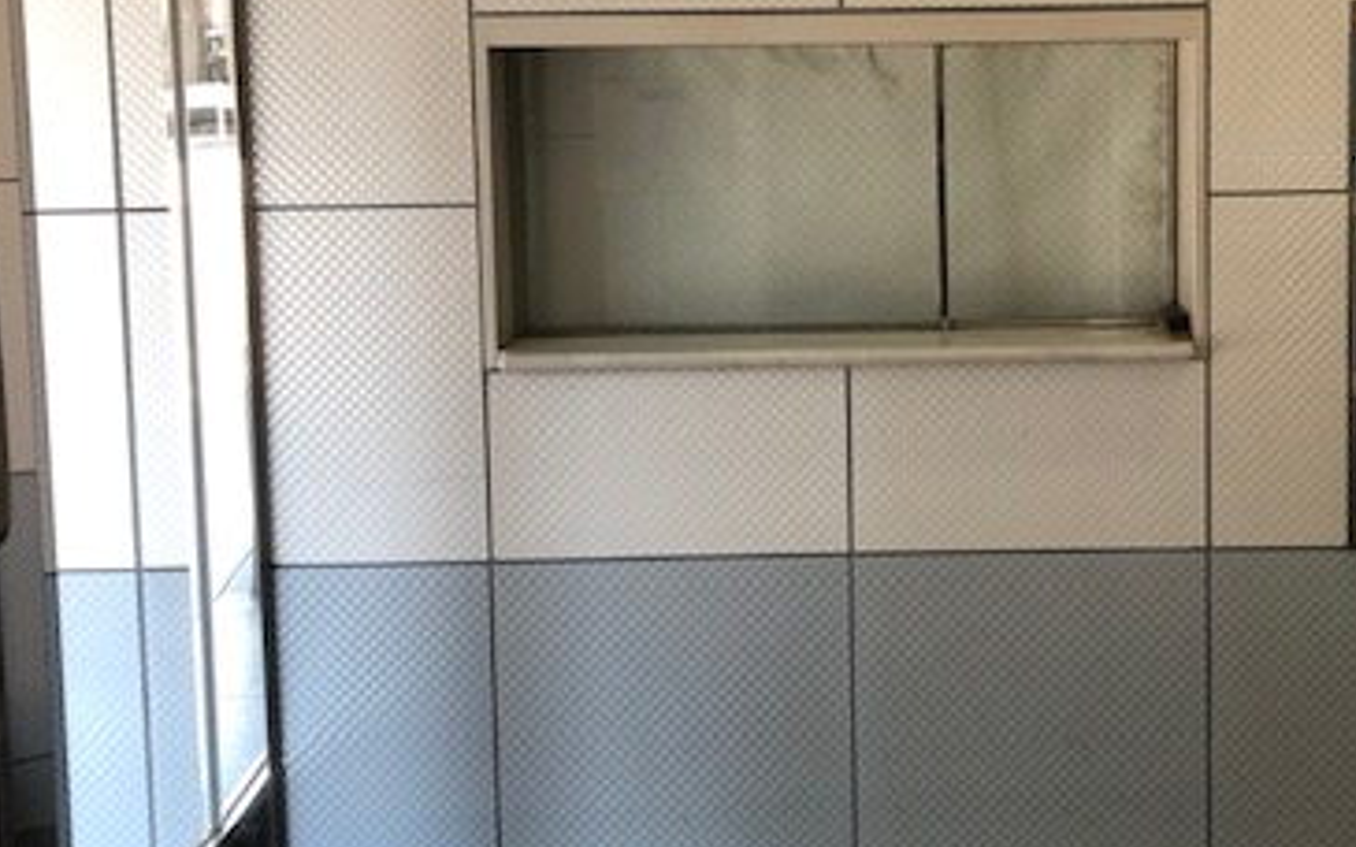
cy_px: 275
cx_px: 921
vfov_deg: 24.7
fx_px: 1921
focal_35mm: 52
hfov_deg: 38.4
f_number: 1.8
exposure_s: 1/33
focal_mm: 3.99
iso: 25
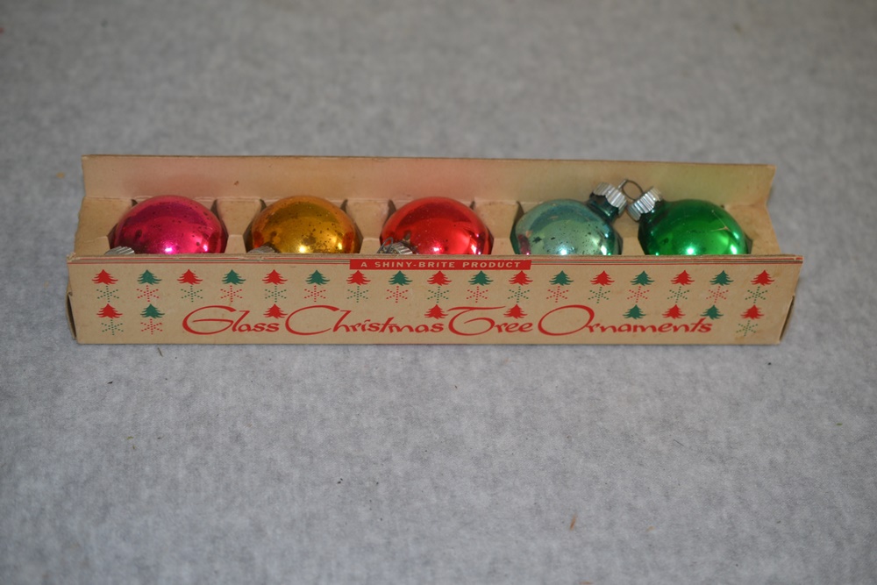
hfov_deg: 33.4
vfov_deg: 22.6
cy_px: 292
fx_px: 1462
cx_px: 438
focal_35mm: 60
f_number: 2.8
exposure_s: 1/60
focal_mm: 40
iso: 280
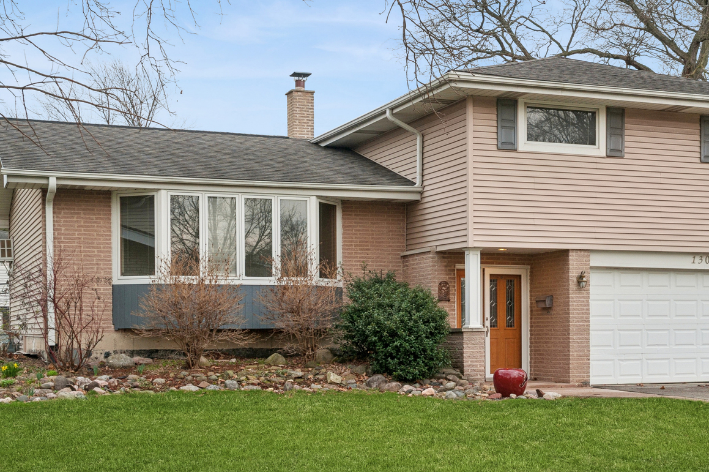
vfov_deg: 24.0
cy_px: 154
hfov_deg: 35.6
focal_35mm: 56
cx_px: 410
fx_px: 1102
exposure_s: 1/80
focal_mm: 40
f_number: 8
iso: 400
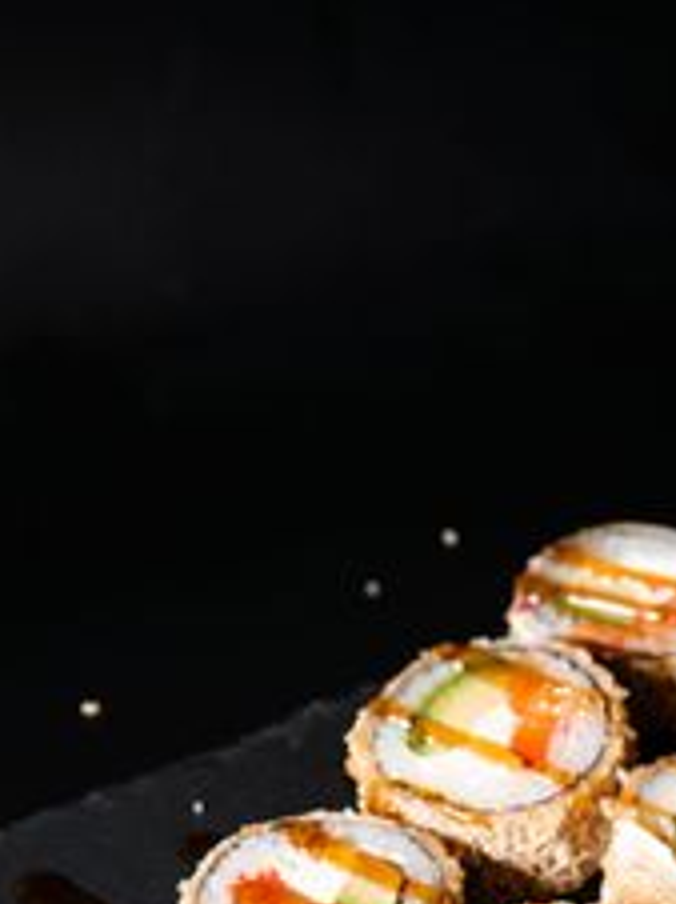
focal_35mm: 92
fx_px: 2400
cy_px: 880
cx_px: 496
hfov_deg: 16.0
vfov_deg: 20.7
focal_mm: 30
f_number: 3.5
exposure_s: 1/200
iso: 100
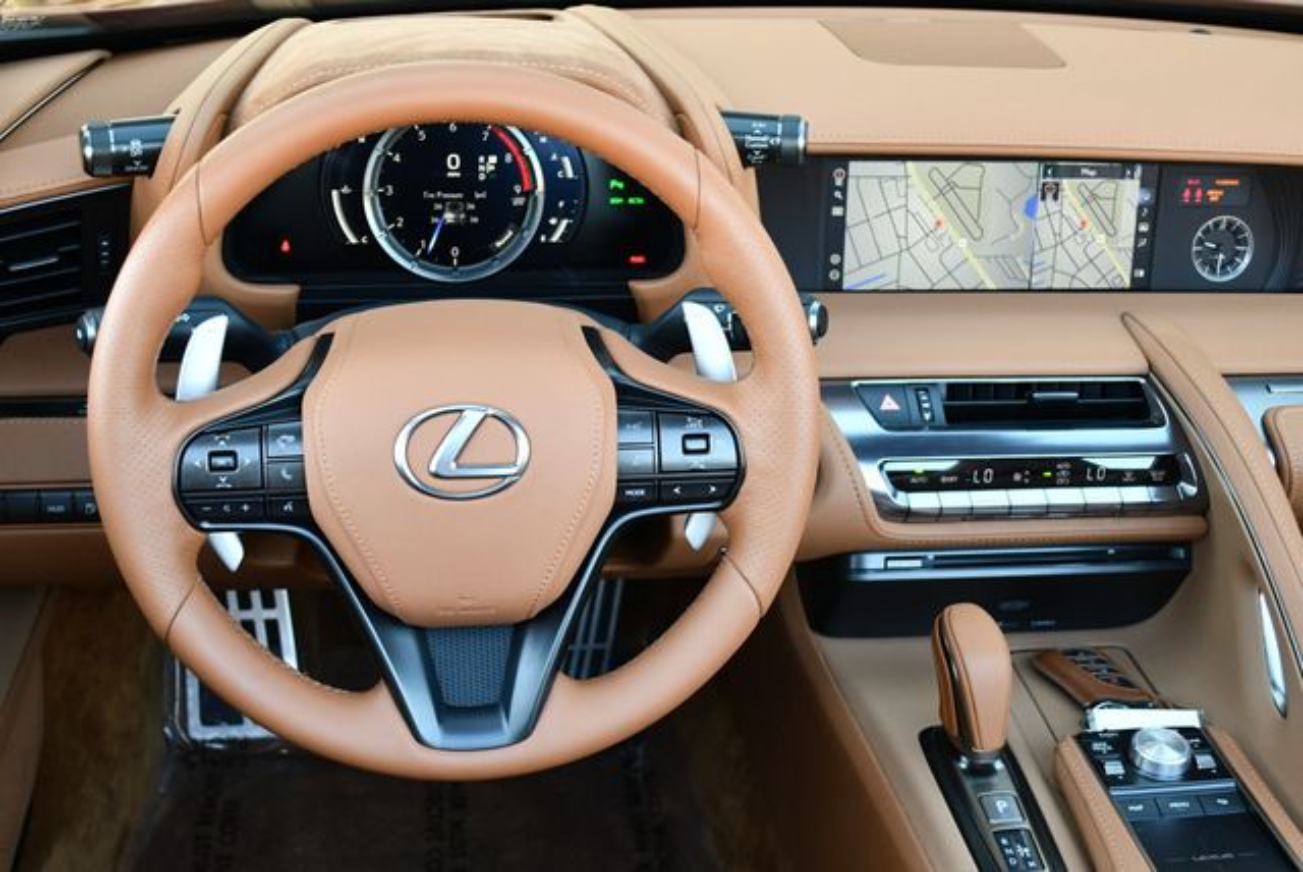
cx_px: 652
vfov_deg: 30.6
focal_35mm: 44
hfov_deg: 44.5
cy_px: 436
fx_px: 1594
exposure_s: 1/250
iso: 800
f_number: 3.8
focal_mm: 22
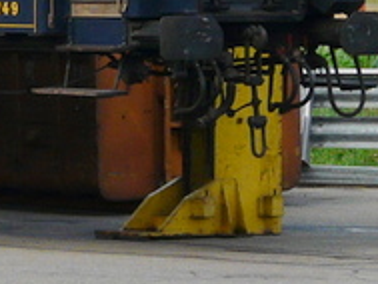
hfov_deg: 3.0
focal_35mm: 651
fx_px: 7113
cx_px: -278
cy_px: -70
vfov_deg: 2.3
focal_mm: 20.2
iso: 100
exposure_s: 1/250
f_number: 4.5
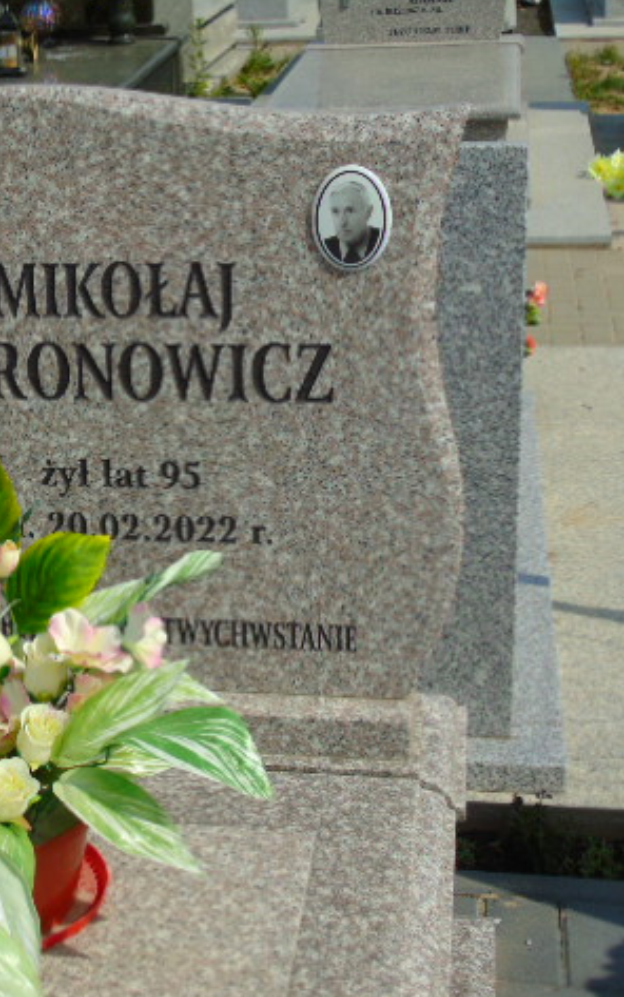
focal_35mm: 66
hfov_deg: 19.4
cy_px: 500
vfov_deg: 31.1
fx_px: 1794
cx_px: 55
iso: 80
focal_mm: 8.2
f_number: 4.1
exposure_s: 1/1500
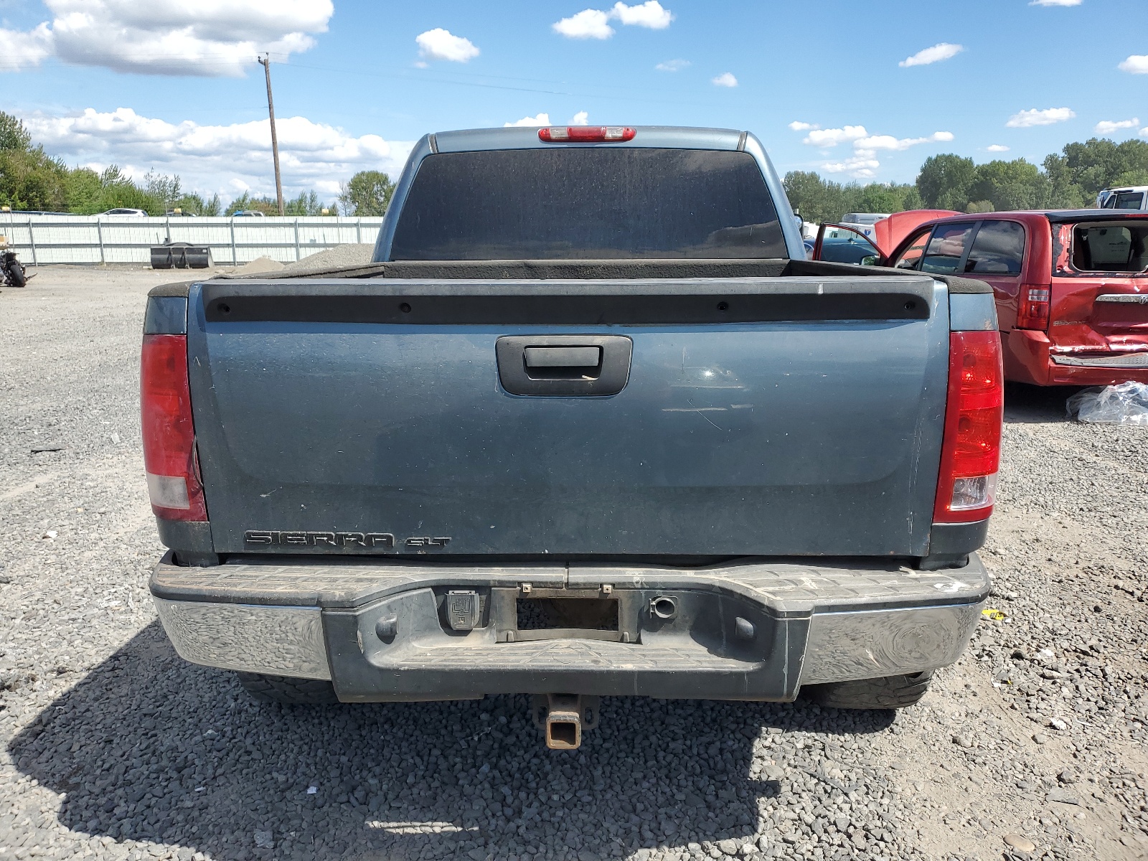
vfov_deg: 53.1
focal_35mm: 26
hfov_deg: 67.3
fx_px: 862
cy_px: 430
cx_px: 574
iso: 50
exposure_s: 1/2500
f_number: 1.5
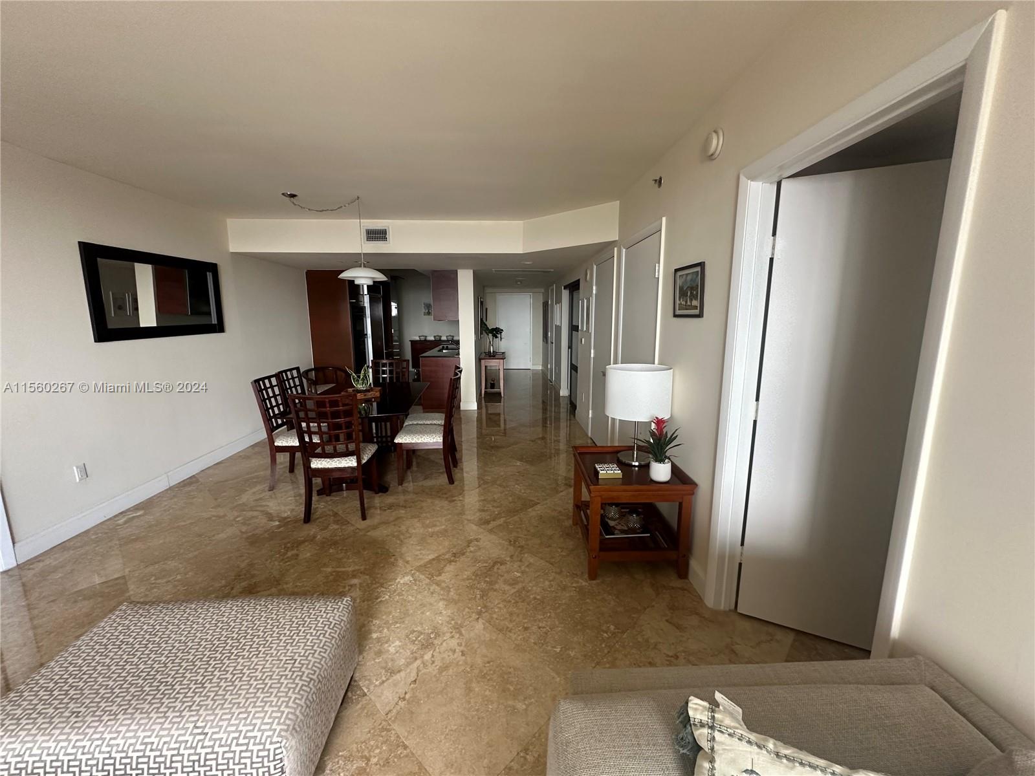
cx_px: 518
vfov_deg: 85.7
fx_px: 419
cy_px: 388
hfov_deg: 102.1
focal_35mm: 14
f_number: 2.2
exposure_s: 1/99
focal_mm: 2.22
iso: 250
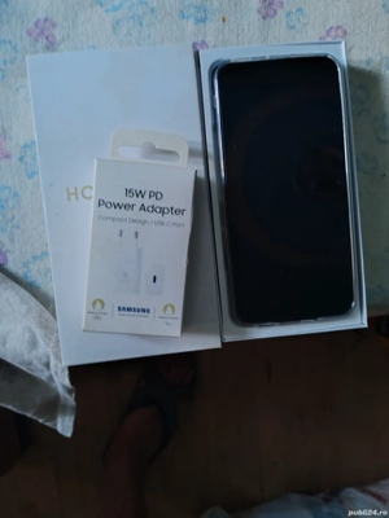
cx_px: 194
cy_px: 259
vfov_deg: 65.3
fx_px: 405
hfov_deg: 51.4
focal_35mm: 27
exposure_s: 1/33
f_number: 1.9
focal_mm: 6.12
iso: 4000
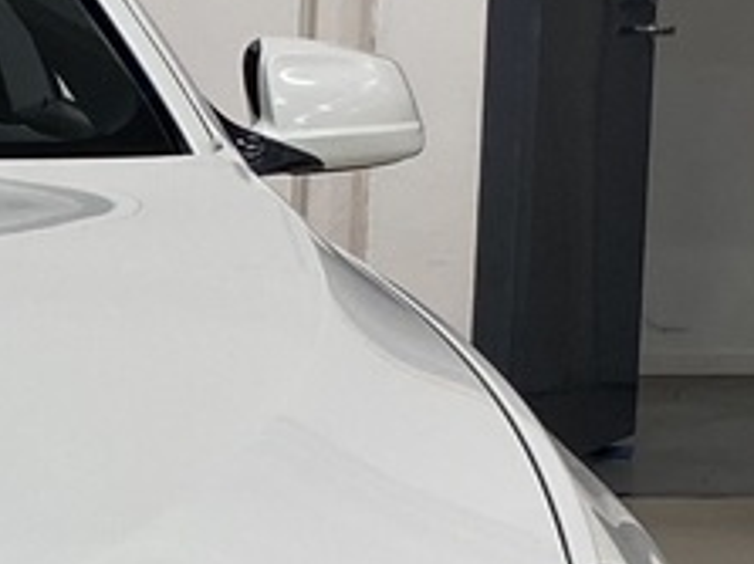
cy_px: 530
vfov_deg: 8.8
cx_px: -686
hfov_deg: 10.9
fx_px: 3657
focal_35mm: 168
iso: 80
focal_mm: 4.25
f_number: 1.8
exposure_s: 1/100
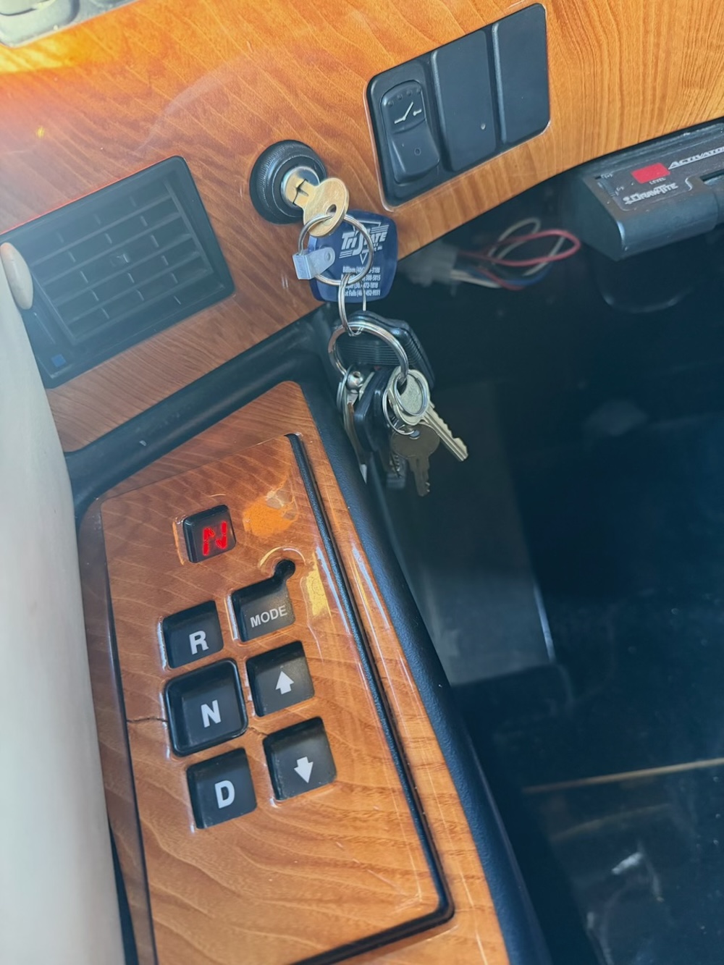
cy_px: 482
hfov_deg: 56.8
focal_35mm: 24
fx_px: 669
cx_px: 362
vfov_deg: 71.6
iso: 800
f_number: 1.78
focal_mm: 6.76
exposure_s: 1/60
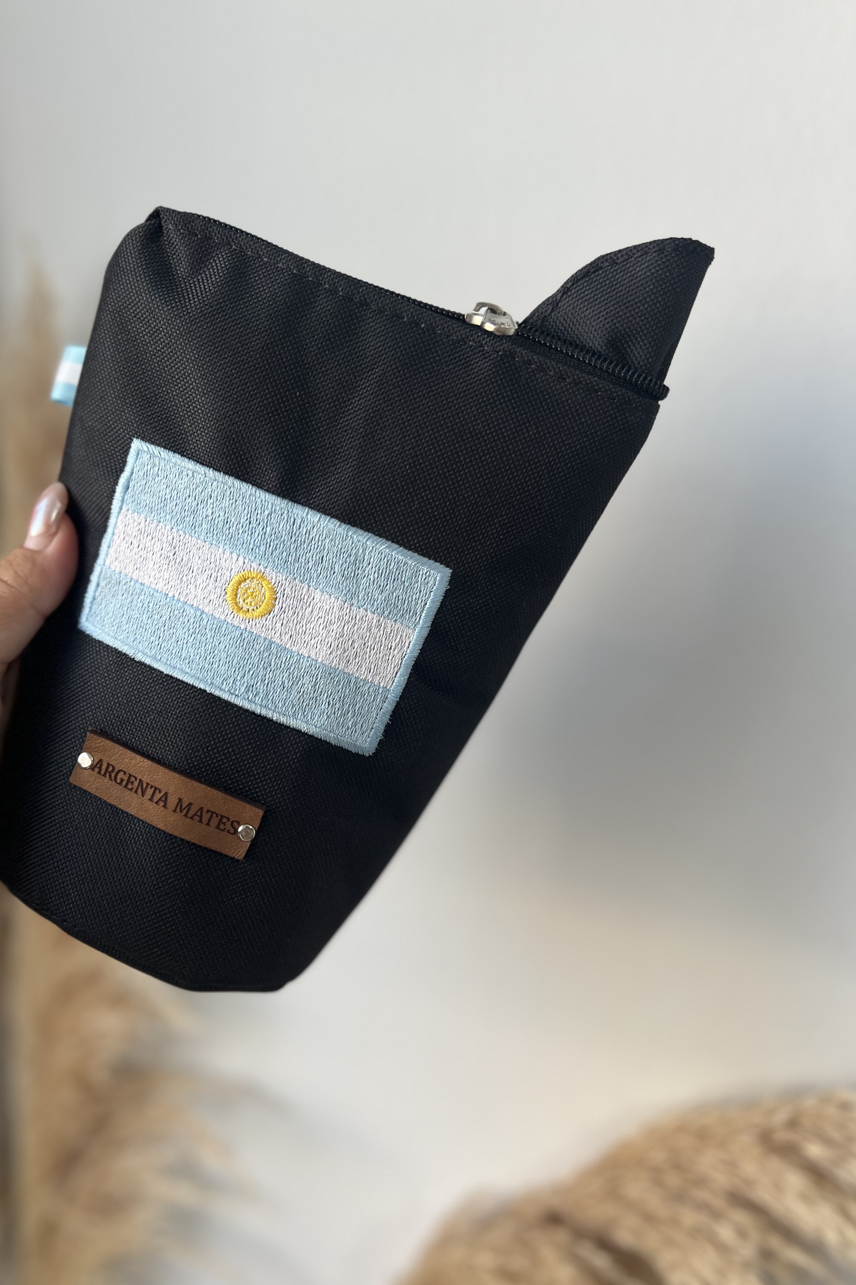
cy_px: 631
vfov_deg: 65.5
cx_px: 362
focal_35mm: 28
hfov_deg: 46.2
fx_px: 999
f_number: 1.5
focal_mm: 5.7
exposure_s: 1/100
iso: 100
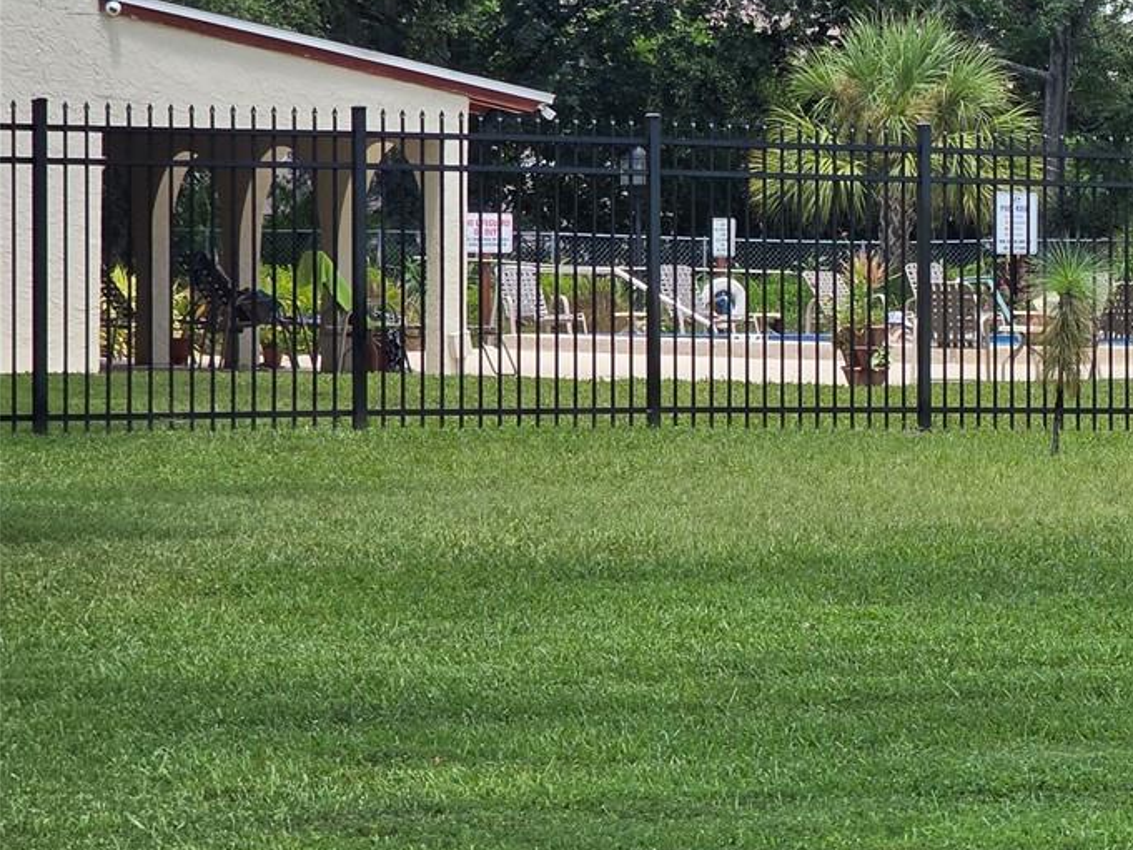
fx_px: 5303
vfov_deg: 9.2
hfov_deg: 12.0
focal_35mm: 162
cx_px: 1329
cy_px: 291
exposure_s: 1/895
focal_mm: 7.9
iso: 50
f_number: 2.4
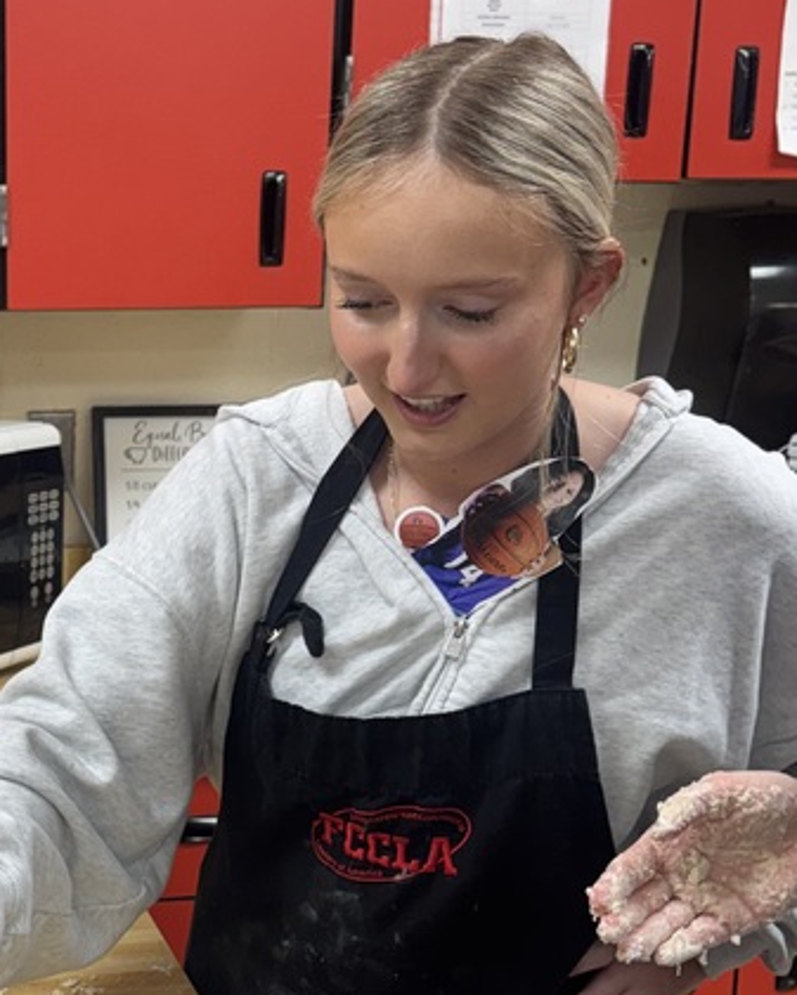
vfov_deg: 32.8
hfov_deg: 25.6
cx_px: 43
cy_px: 631
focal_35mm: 57
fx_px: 1680
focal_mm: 6.76
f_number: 1.78
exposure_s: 1/120
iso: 125
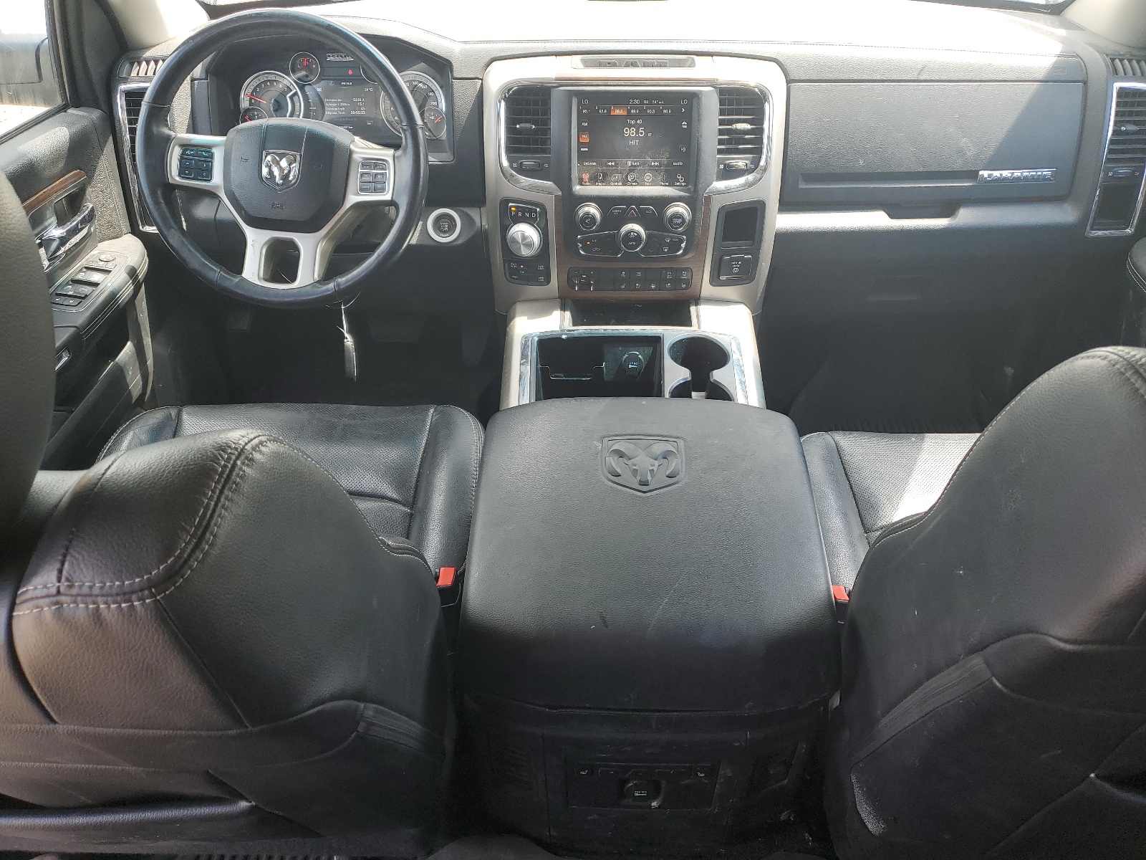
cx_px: 573
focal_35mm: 26
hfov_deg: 67.3
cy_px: 430
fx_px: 861
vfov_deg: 53.1
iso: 50
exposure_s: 1/238
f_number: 1.5
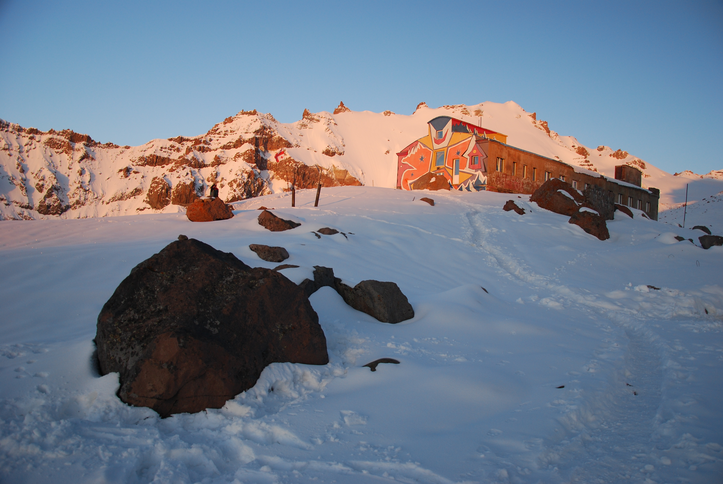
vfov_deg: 48.0
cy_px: 242
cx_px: 362
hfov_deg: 67.3
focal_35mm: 27
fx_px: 543
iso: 200
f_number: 4
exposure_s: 1/60
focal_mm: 18
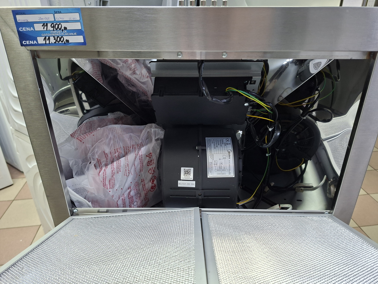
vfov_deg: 58.9
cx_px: 189
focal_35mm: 23
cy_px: 142
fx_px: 251
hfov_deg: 73.9
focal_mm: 5.54
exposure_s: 1/50
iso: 250
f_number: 1.8
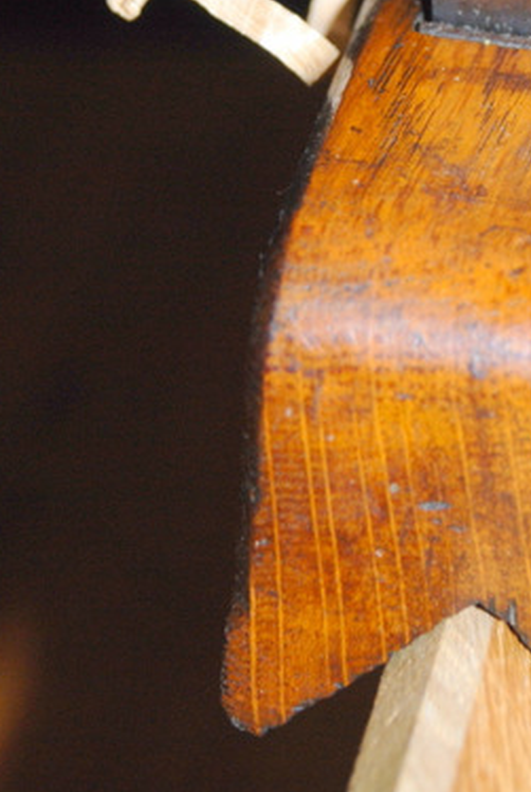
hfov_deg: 7.4
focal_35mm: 186
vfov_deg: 11.0
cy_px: 201
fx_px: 4096
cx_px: 484
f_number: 5.3
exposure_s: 1/60
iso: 200
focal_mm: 58
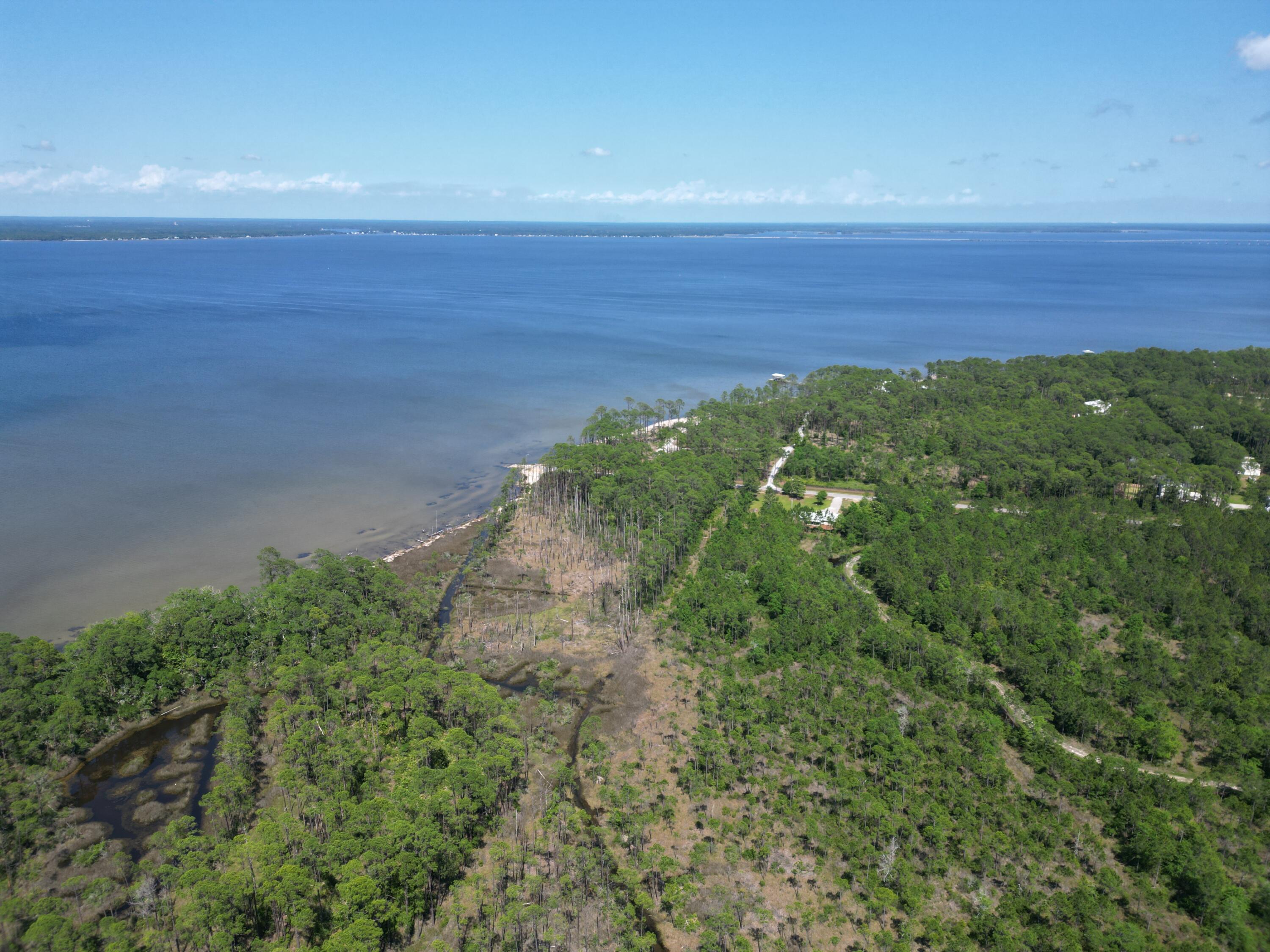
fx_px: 881
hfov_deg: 71.6
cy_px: 476
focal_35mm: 24
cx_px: 635
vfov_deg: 56.8
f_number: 1.7
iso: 110
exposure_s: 1/2500
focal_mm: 6.72
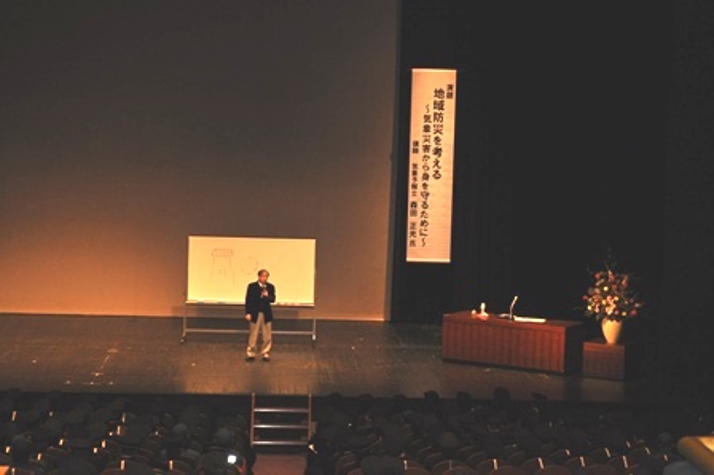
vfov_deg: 16.5
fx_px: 1635
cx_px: 357
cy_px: 238
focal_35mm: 82
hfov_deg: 24.6
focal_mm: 55
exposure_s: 1/60
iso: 800
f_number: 5.6
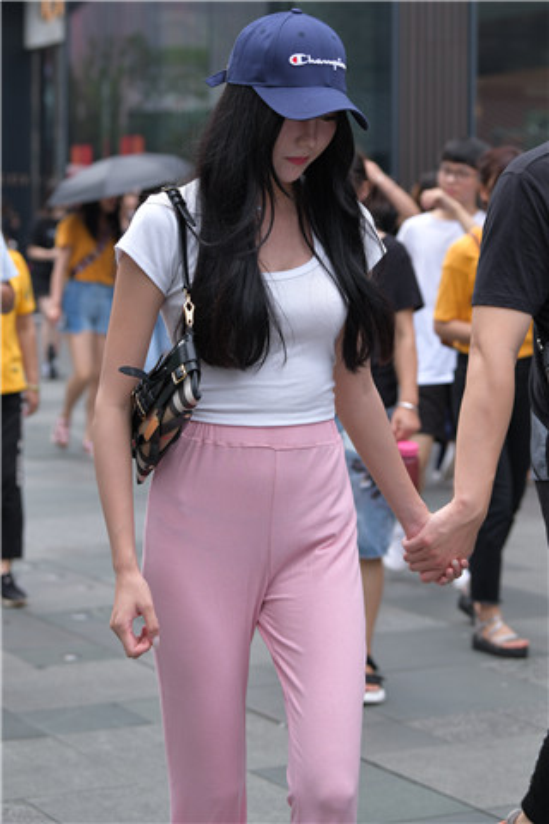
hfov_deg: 19.5
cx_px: 274
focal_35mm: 70
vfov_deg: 28.8
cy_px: 412
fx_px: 1601
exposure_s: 1/640
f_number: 4
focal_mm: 70
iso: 320
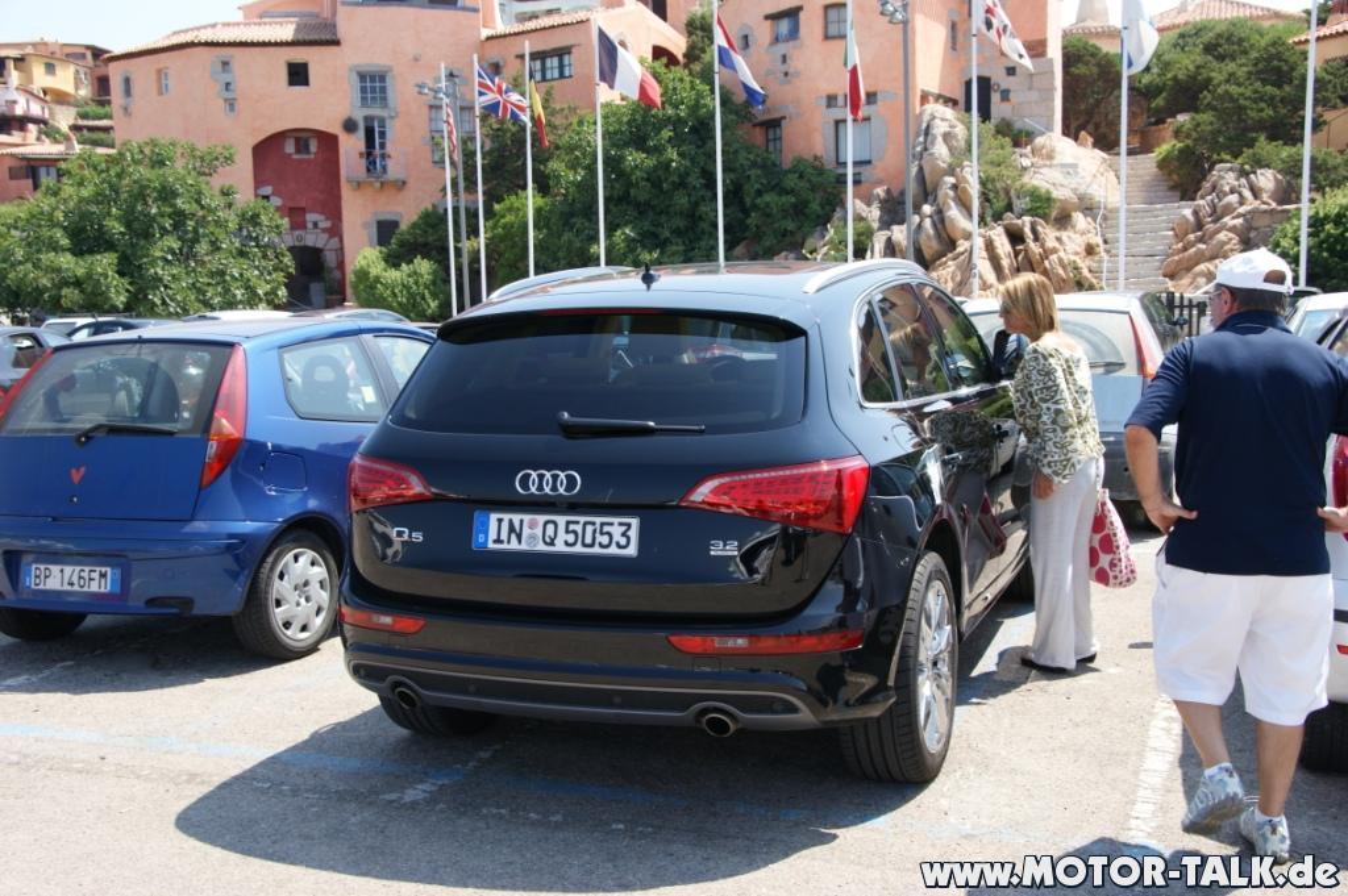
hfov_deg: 49.6
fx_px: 1459
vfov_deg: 34.2
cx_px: 674
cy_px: 448
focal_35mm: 39
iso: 100
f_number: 8
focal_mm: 26
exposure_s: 1/80
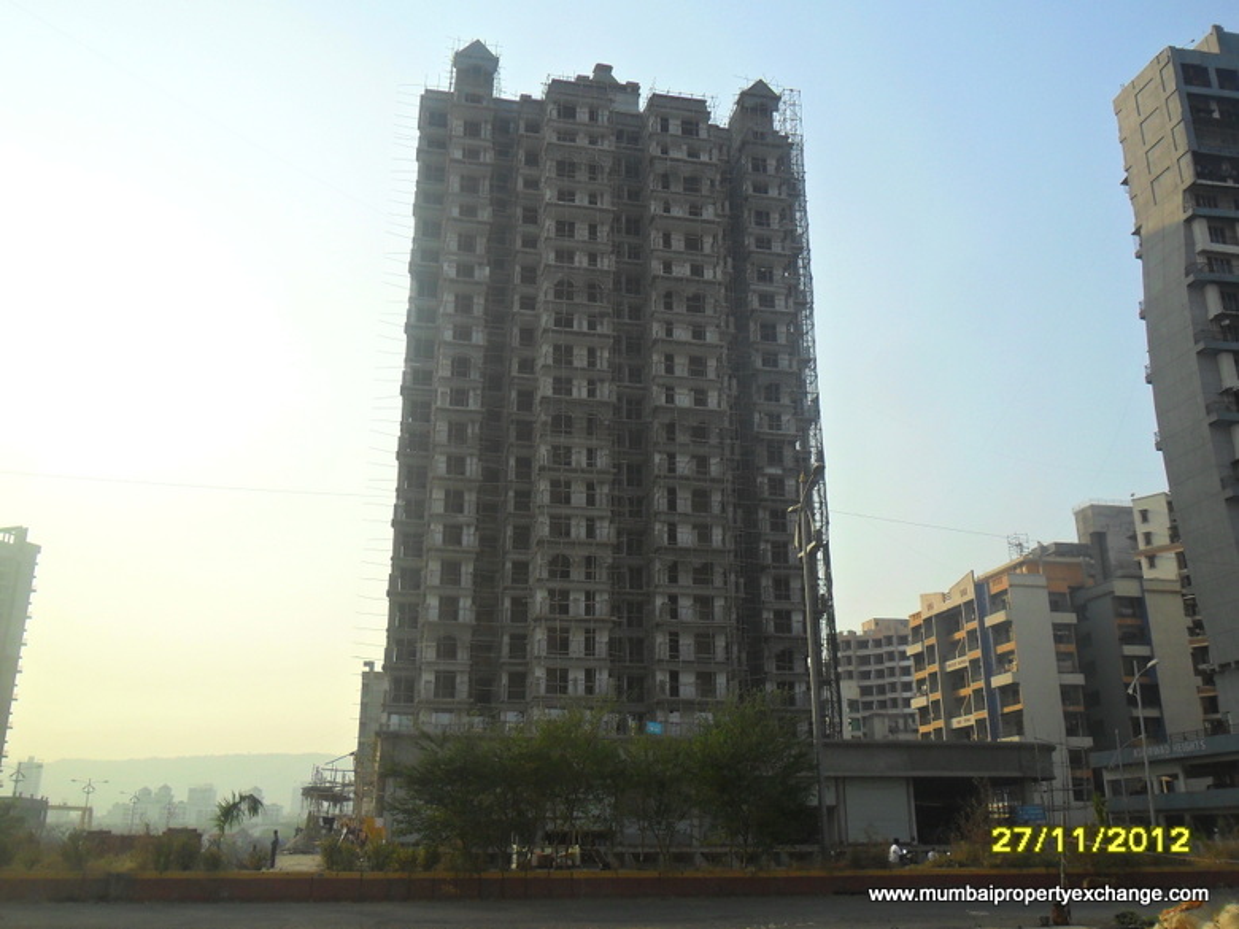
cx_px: 620
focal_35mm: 32
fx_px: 1145
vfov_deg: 44.2
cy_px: 464
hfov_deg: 56.8
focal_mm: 5.7
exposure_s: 1/750
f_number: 3.7
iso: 100
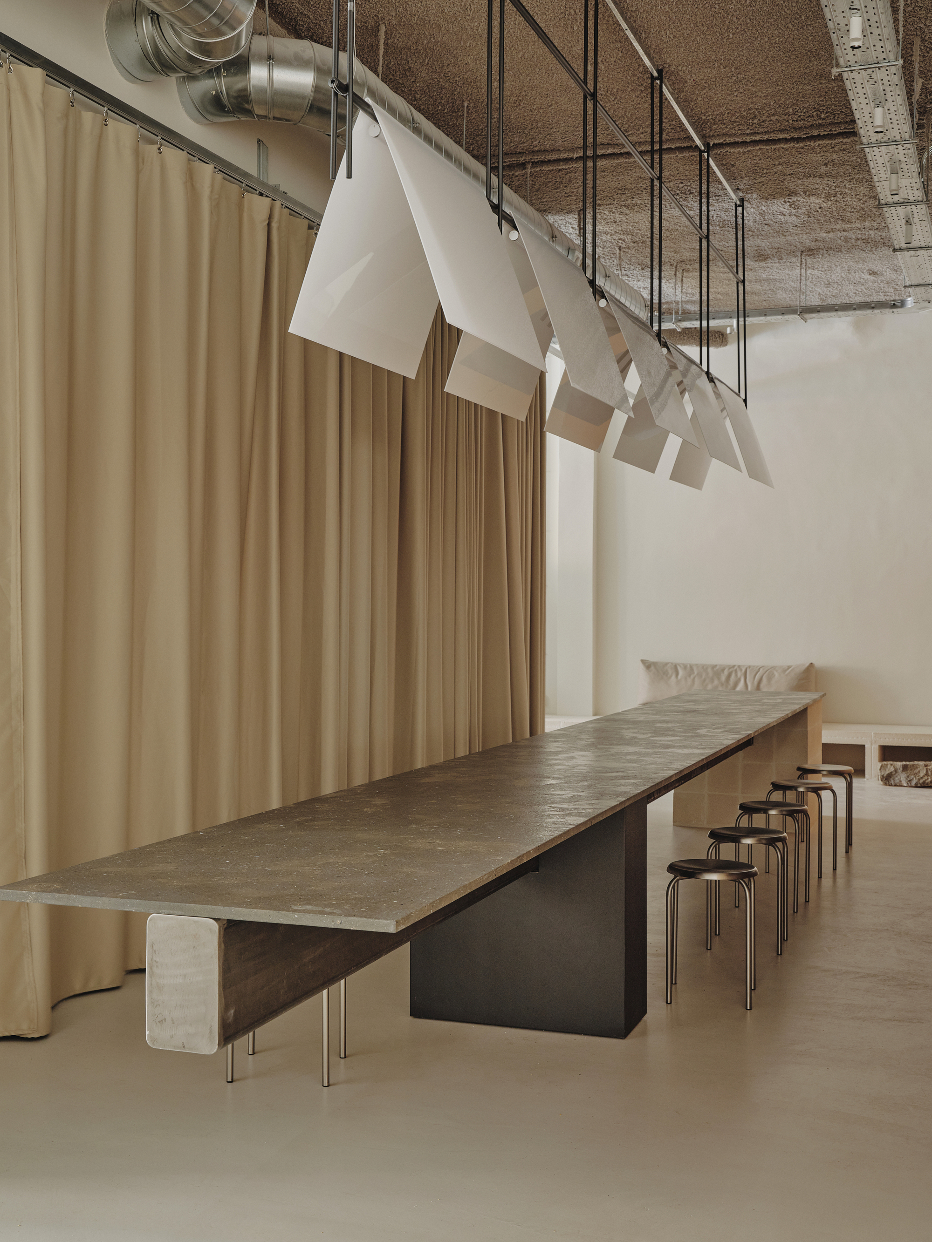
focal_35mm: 40
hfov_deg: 36.0
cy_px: 621
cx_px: 466
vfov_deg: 46.8
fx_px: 1436
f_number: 9
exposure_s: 10
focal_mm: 50
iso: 250
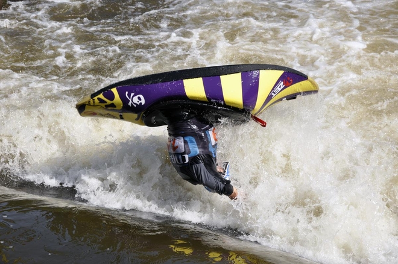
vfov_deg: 20.1
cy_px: 132
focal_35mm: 68
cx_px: 199
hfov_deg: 29.9
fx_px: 745
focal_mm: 45
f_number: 6.3
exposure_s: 1/1000
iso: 200
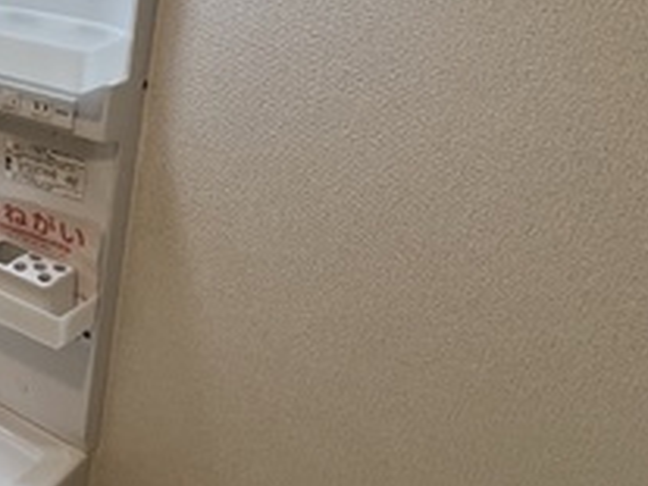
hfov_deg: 34.2
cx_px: -138
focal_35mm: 44
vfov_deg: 32.8
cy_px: 243
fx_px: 823
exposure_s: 1/120
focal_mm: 1.57
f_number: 1.8
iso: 100
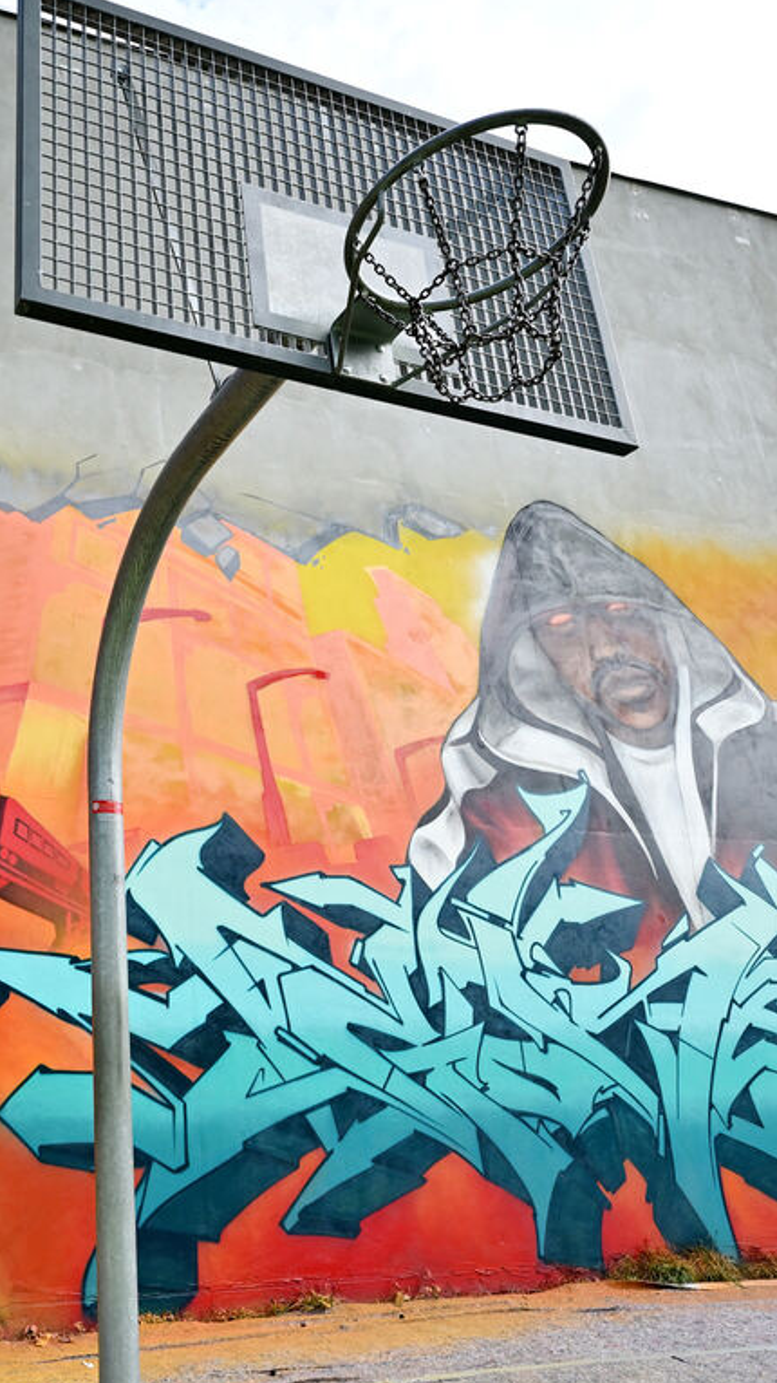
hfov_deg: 43.1
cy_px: 699
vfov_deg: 78.7
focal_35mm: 23
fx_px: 843
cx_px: 13
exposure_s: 1/5000
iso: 1250
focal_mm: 14
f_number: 4.5
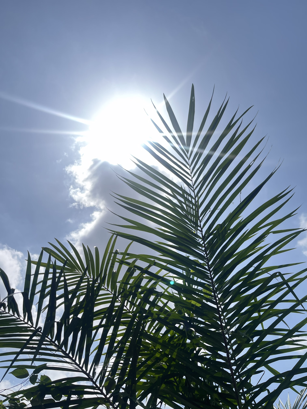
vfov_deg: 67.3
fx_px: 307
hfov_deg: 53.1
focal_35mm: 26
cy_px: 204
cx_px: 154
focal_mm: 5.1
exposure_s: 1/6494
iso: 50
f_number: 1.6
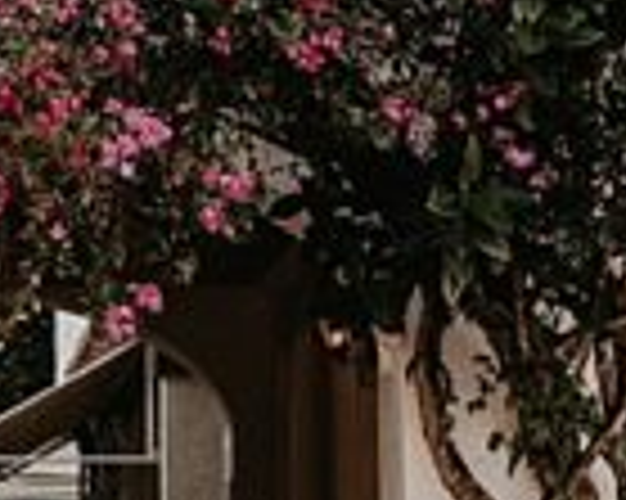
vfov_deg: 6.9
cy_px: 54
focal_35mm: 222
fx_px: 4110
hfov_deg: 8.7
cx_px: 14
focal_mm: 32
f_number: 3.2
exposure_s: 1/800
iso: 400
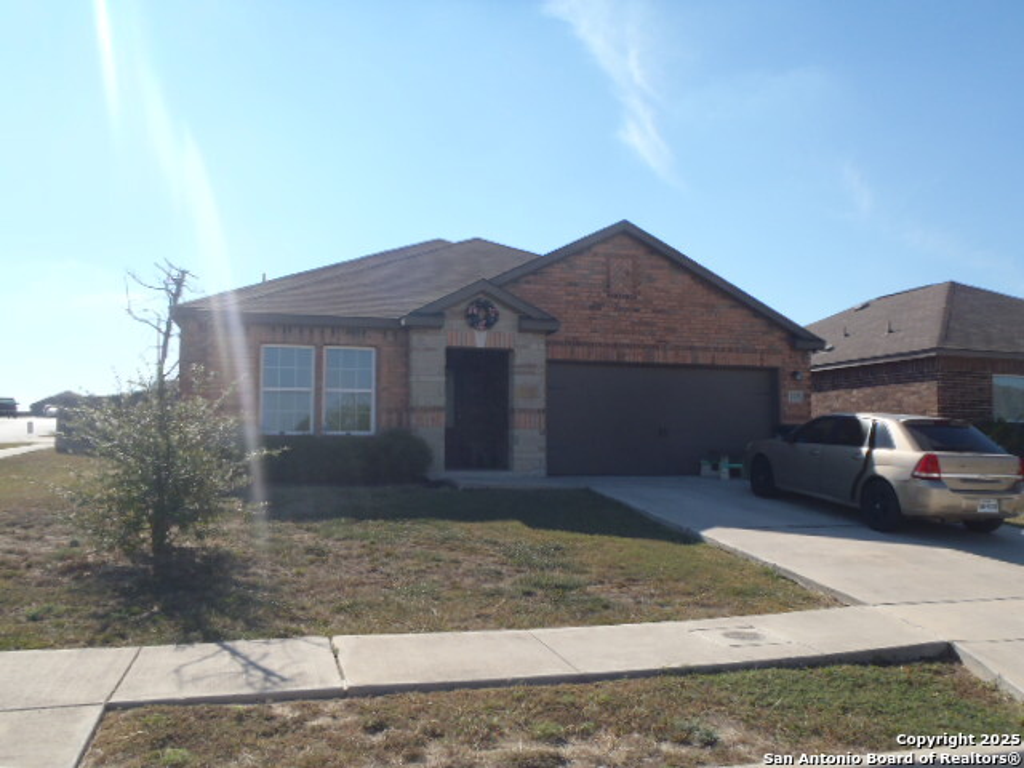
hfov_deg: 63.4
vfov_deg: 49.7
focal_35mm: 28
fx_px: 828
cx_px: 512
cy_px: 384
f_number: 3.9
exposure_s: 1/640
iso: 80
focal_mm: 5
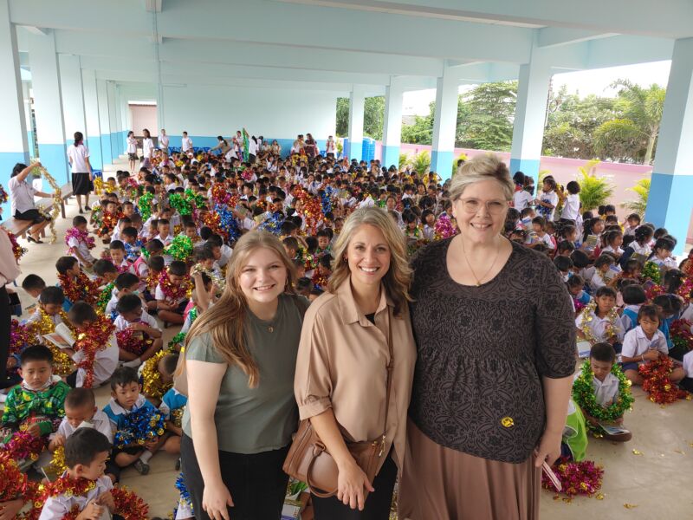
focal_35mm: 25
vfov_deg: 54.9
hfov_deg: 69.4
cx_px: 346
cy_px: 260
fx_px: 500
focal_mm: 4.23
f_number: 1.5
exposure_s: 1/131
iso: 50
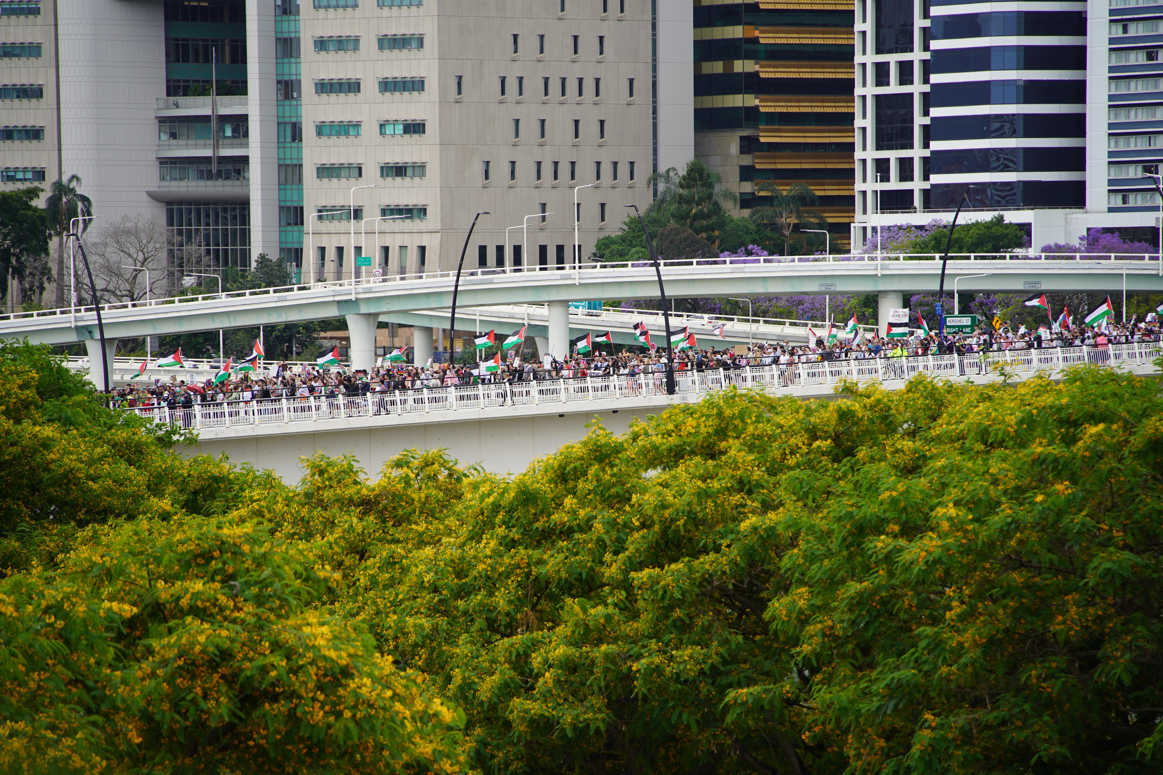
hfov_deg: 10.3
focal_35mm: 200
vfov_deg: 6.9
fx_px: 6460
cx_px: 582
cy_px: 388
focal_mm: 200
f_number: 5.6
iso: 125
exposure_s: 1/250
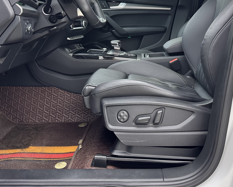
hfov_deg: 44.6
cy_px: 48
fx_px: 283
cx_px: 139
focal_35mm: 41
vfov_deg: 35.7
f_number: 1.78
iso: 64
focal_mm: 6.86
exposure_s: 1/100
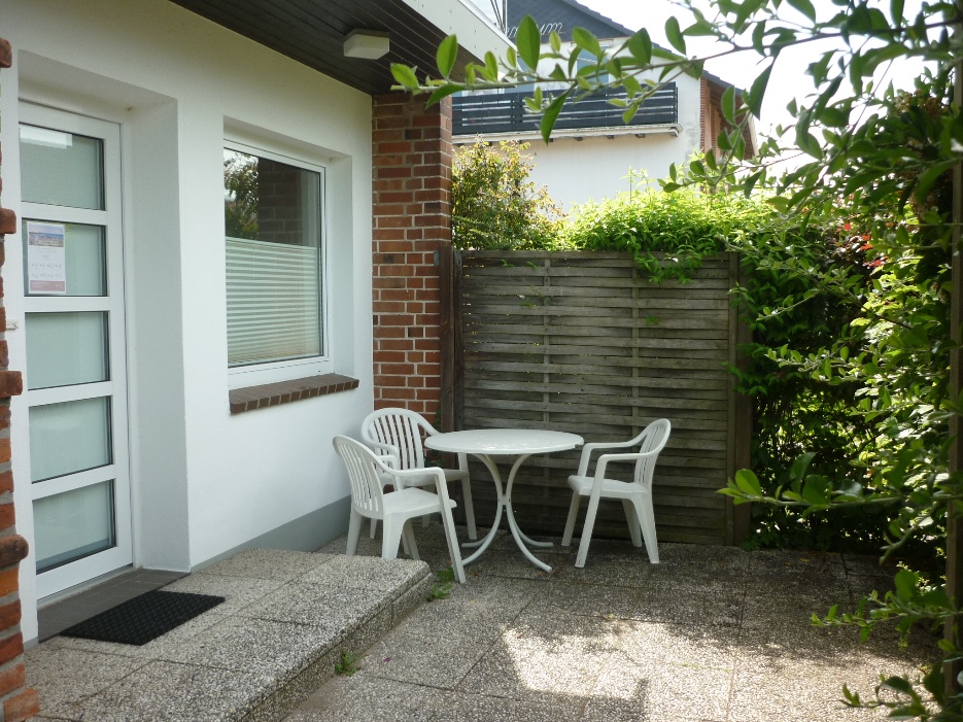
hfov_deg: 55.4
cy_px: 361
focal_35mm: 33
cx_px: 482
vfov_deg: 42.9
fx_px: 918
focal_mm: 5.5
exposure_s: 1/320
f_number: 2.8
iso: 80
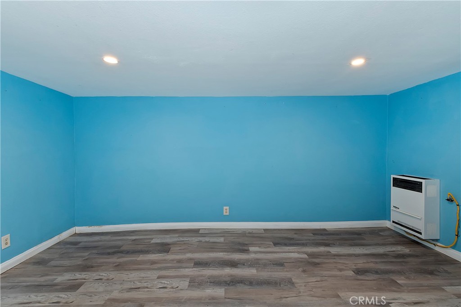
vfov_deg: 77.3
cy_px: 154
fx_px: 192
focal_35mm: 15
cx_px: 230
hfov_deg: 100.4
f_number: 8
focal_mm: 10
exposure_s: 1/30
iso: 400
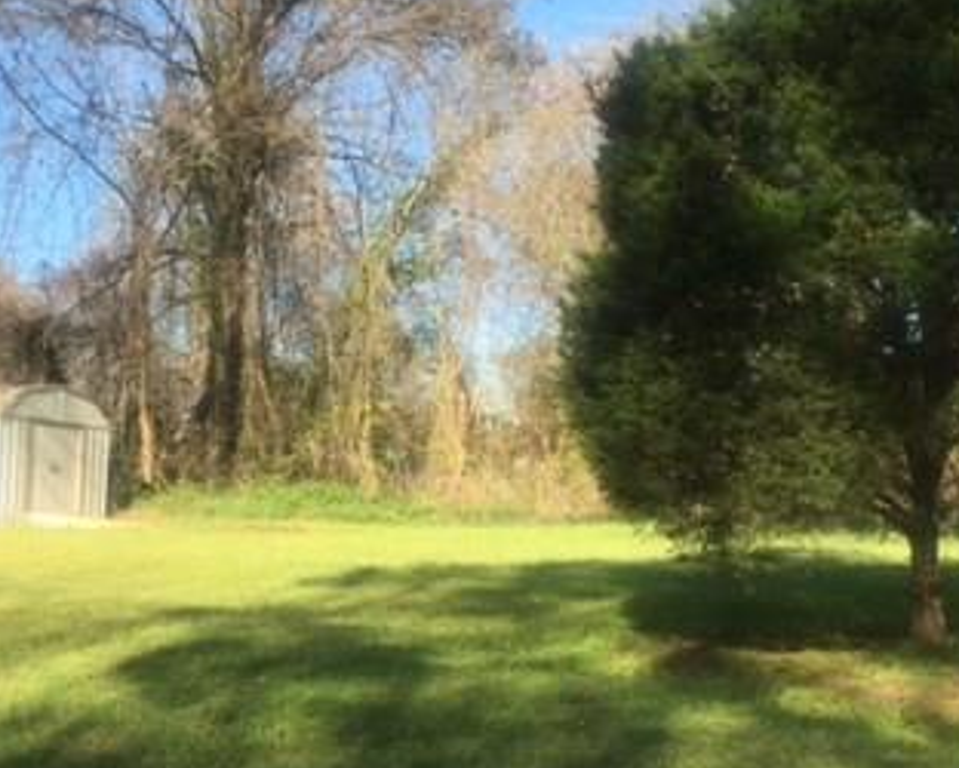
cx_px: 215
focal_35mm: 58
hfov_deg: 31.7
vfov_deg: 26.2
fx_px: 1647
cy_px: 455
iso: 32
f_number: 2.2
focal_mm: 4.15
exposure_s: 1/694
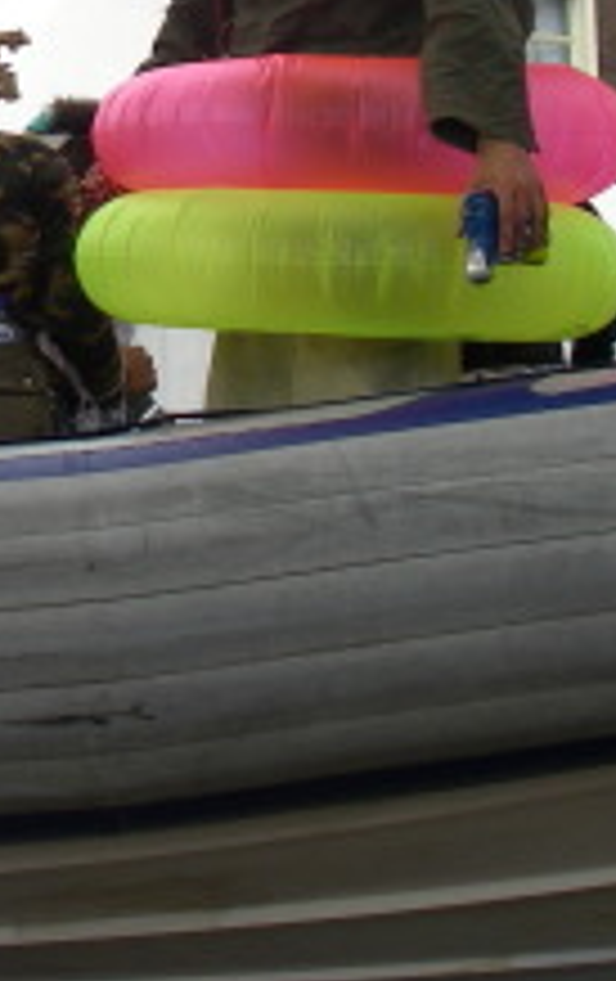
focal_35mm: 118
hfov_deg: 10.8
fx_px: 3157
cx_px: -229
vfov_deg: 17.4
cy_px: 130
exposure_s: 1/200
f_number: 3.3
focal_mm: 6.3
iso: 64
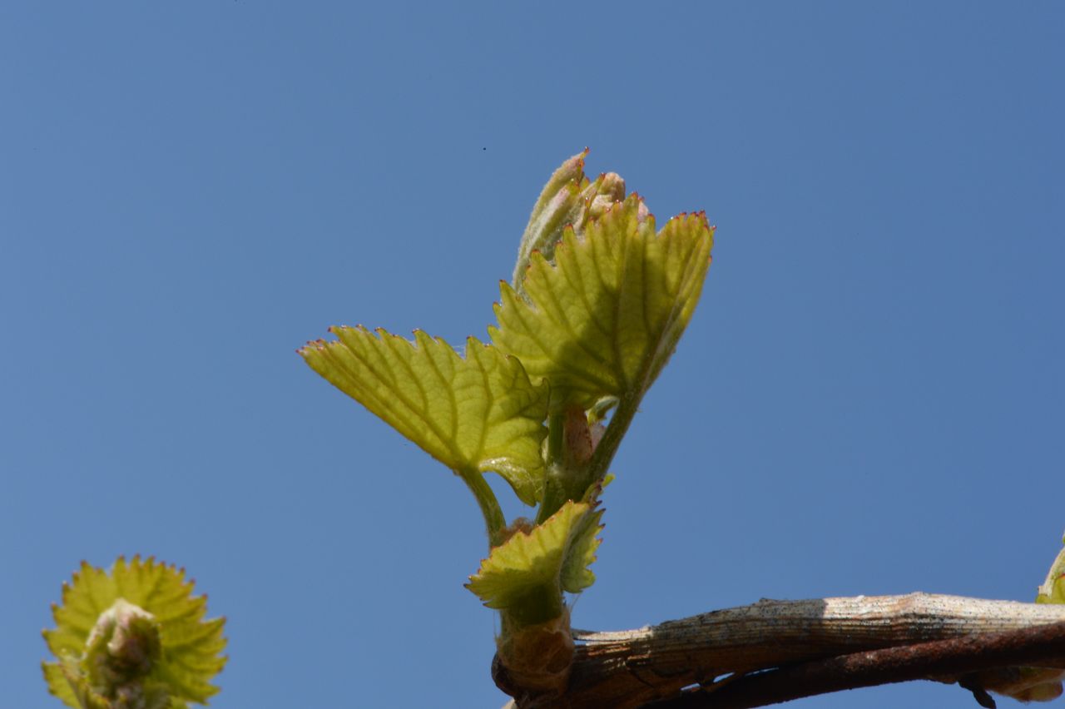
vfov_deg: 13.0
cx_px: 532
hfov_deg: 19.5
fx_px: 3105
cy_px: 354
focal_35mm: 105
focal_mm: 105
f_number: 40
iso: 1000
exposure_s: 1/125
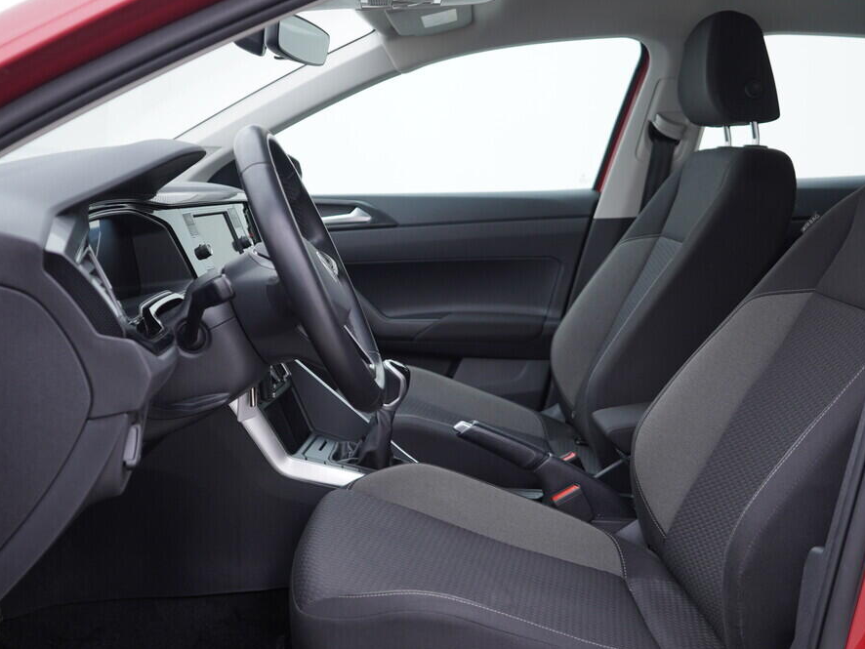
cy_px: 330
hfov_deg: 46.8
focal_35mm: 40
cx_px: 417
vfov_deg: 36.0
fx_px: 1000
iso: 125
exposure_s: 1/40
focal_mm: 24
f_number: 3.2
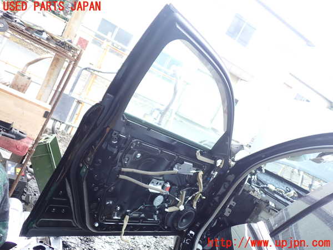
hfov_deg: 60.0
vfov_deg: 46.8
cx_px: 166
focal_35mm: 30
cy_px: 125
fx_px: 289
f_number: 2.3
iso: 100
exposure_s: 1/100
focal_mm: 5.4
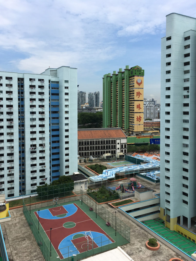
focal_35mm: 29
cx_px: 98
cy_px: 130
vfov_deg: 61.7
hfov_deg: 48.2
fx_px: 219
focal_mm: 4.15
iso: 25
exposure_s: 1/1748
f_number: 2.2
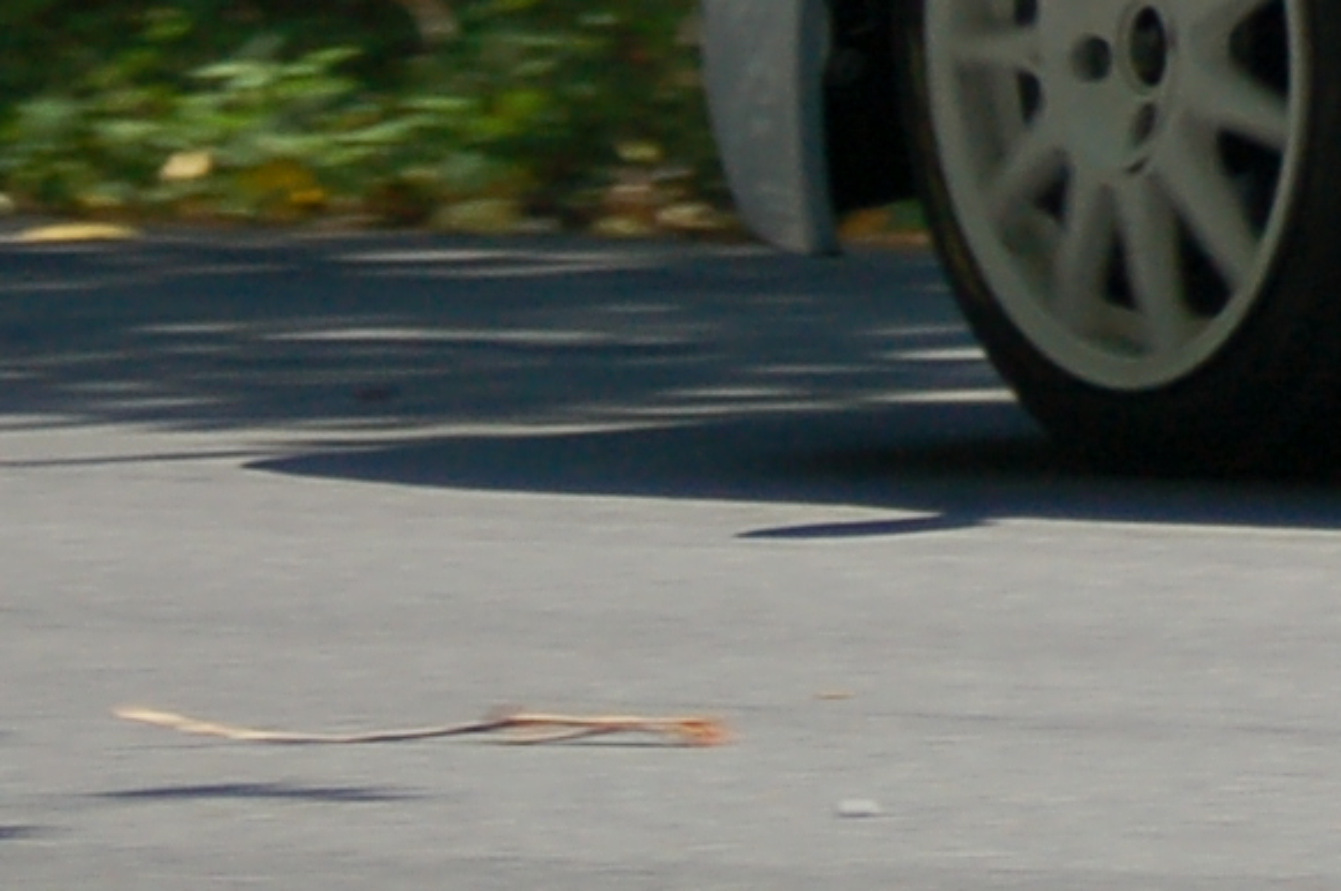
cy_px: -776
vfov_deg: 3.1
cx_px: 3324
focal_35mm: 435
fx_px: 16185
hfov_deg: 4.6
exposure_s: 1/1000
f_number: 4.8
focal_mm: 56
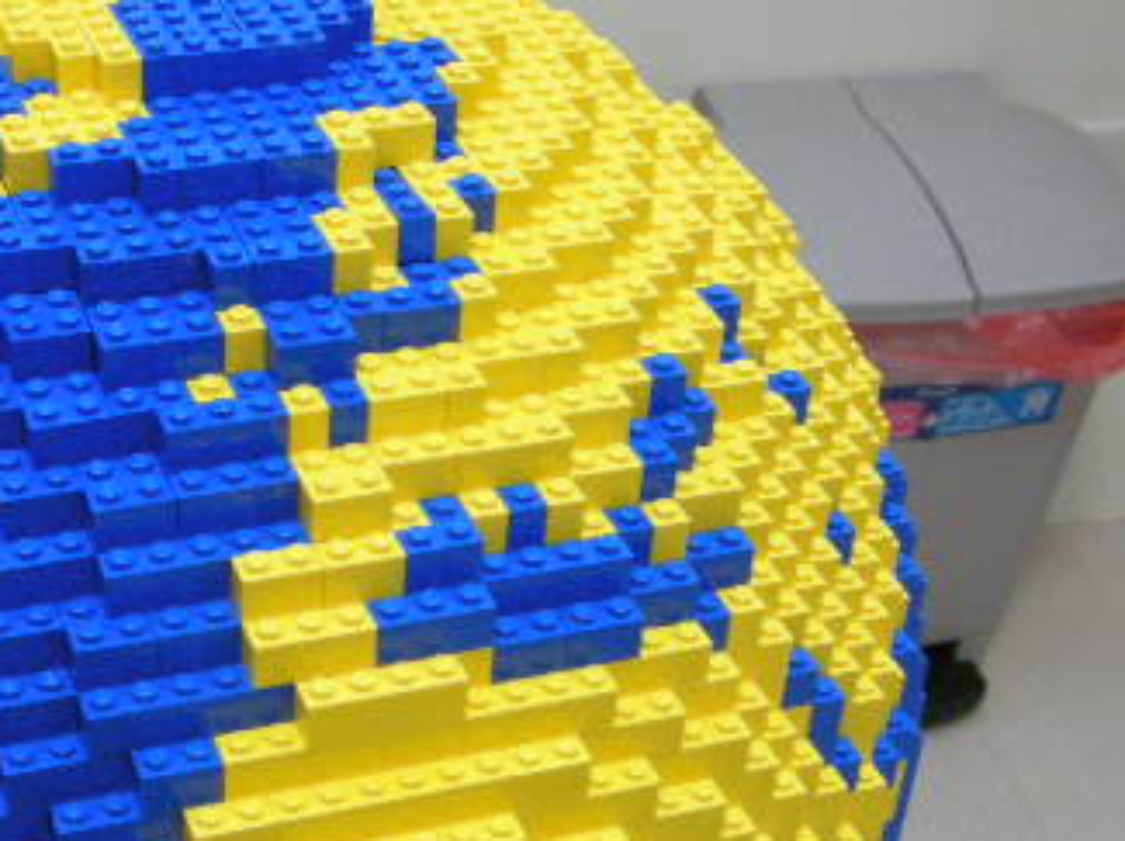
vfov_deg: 21.0
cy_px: 664
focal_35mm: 69
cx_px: 242
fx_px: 2240
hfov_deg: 27.7
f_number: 2.8
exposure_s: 1/15.8
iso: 200
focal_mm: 5.8
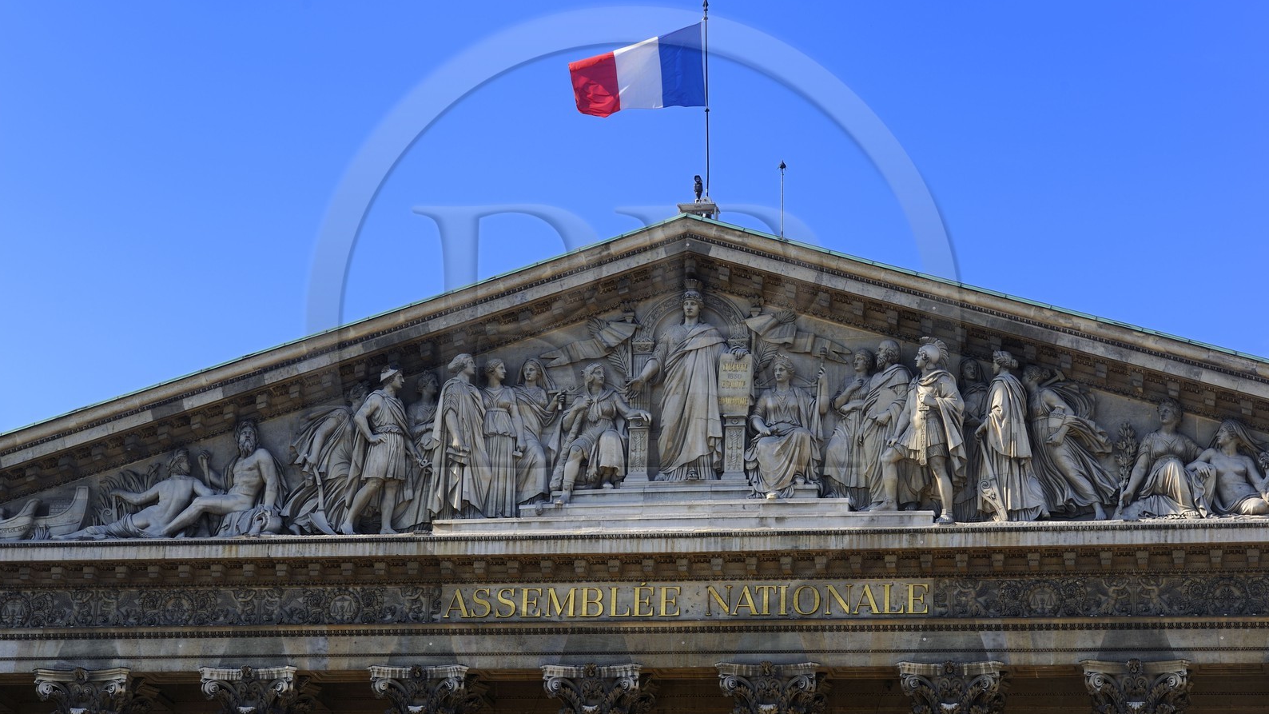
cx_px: 631
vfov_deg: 12.5
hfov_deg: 22.0
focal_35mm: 97
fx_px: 3264
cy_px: 337
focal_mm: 92
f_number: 7.1
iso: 200
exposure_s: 1/250
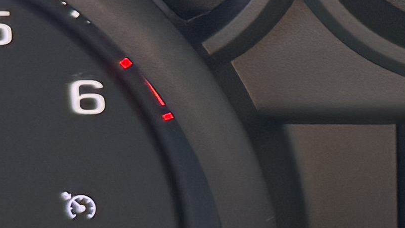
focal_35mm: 185
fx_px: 1987
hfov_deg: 11.2
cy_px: 27
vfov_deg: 6.6
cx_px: 617
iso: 200
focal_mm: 6.76
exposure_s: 1/93
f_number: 1.78
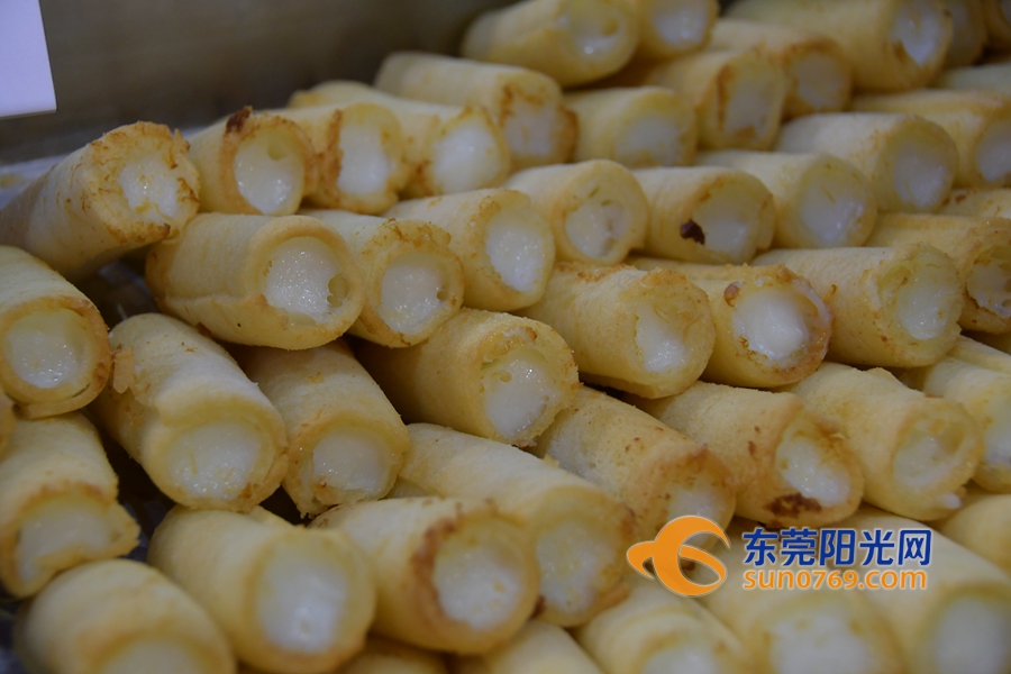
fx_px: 2190
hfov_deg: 26.0
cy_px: 337
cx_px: 506
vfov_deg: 17.5
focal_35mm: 78
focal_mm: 52
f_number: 4.8
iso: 1000
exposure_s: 1/125
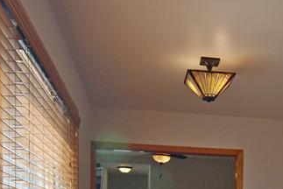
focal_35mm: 57
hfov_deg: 33.2
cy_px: 256
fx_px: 448
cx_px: 254
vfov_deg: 21.2
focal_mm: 12
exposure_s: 1/125
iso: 200
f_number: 5.6
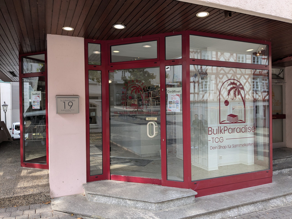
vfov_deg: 51.4
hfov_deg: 65.3
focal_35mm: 27
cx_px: 146
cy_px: 110
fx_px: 228
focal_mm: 4.38
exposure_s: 1/450
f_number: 1.73
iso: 42
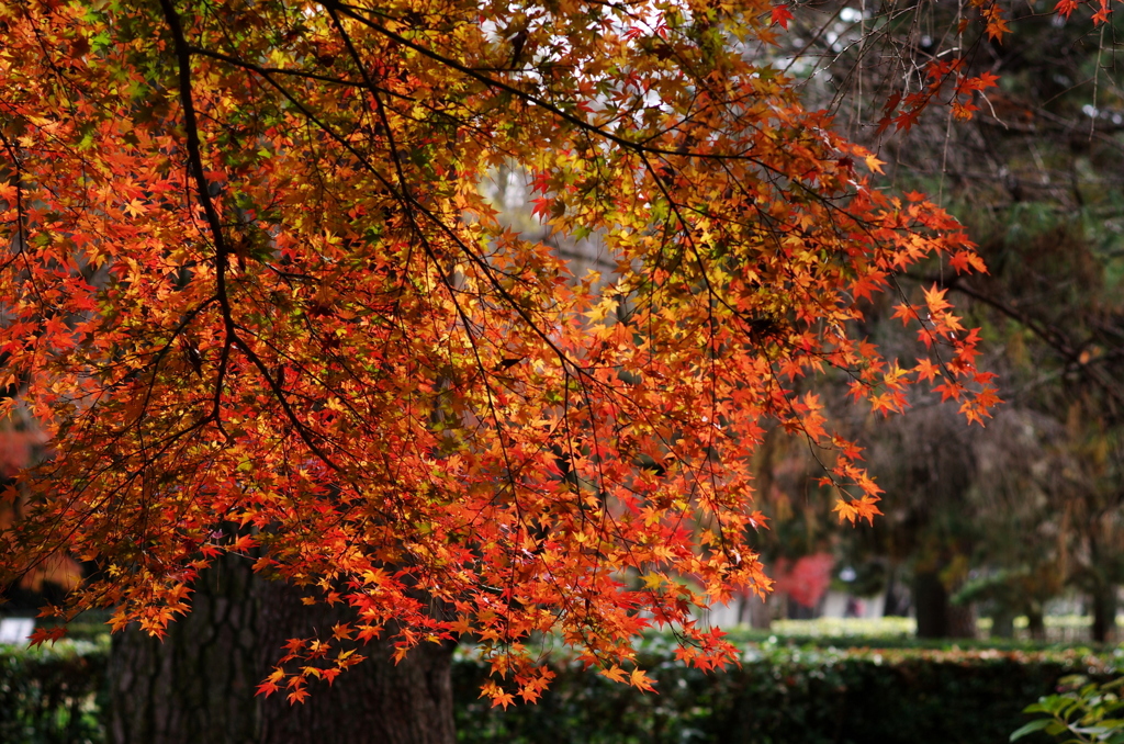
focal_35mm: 105
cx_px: 562
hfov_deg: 19.5
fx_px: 3271
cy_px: 372
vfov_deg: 13.0
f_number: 4
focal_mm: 70
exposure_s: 1/160
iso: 100
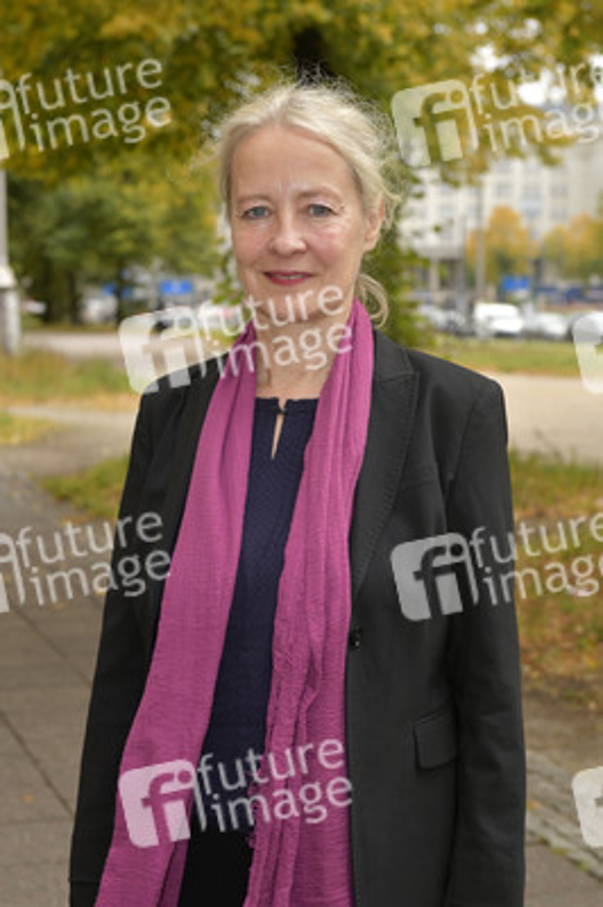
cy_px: 454
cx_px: 302
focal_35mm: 70
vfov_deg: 28.9
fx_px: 1762
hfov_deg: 19.4
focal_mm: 70
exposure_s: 1/200
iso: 250
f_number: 6.3
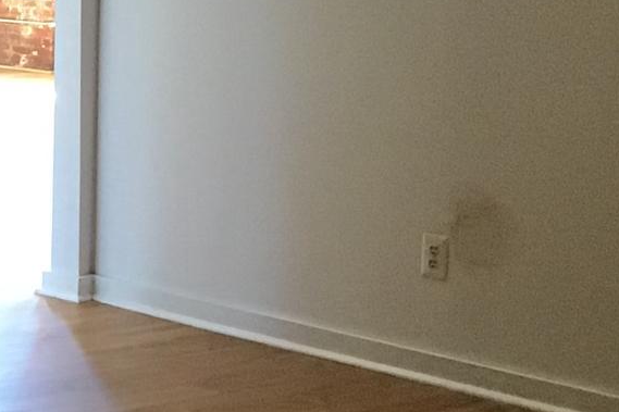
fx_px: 1994
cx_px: -317
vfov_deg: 11.8
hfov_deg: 16.1
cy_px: 213
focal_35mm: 116
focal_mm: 3.3
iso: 200
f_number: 2.4
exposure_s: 1/25
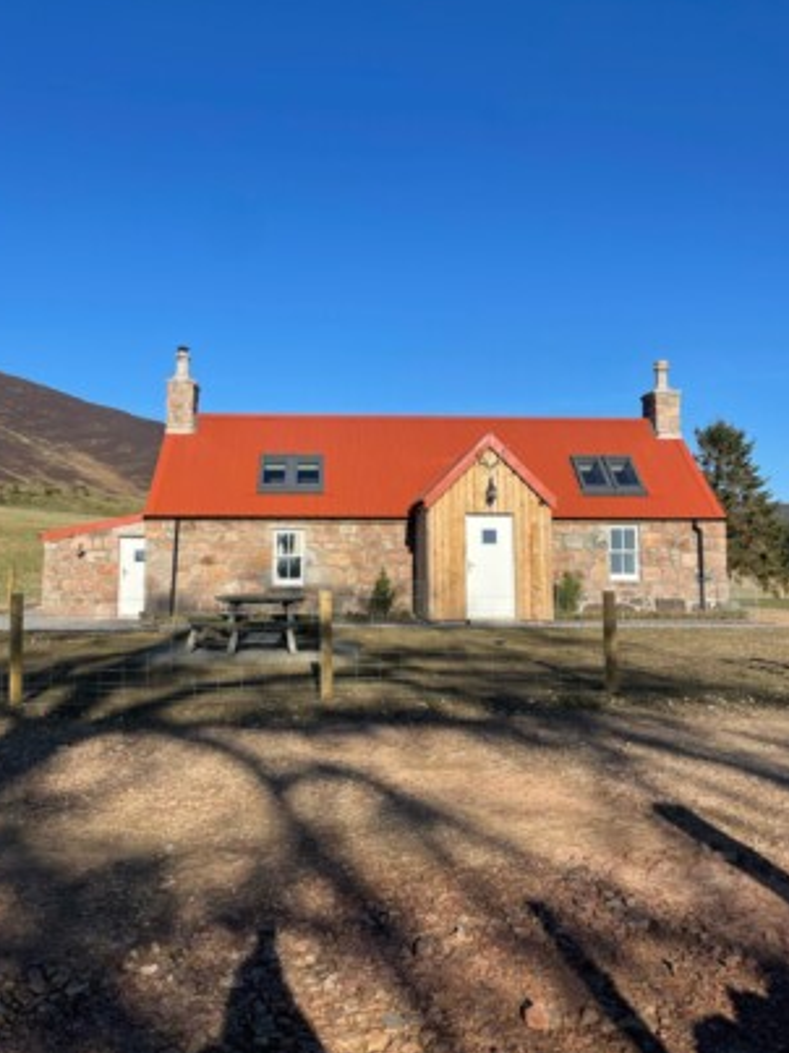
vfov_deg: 63.4
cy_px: 489
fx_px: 851
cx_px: 388
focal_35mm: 28
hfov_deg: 49.7
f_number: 1.6
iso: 32
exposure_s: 1/3205
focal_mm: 4.2
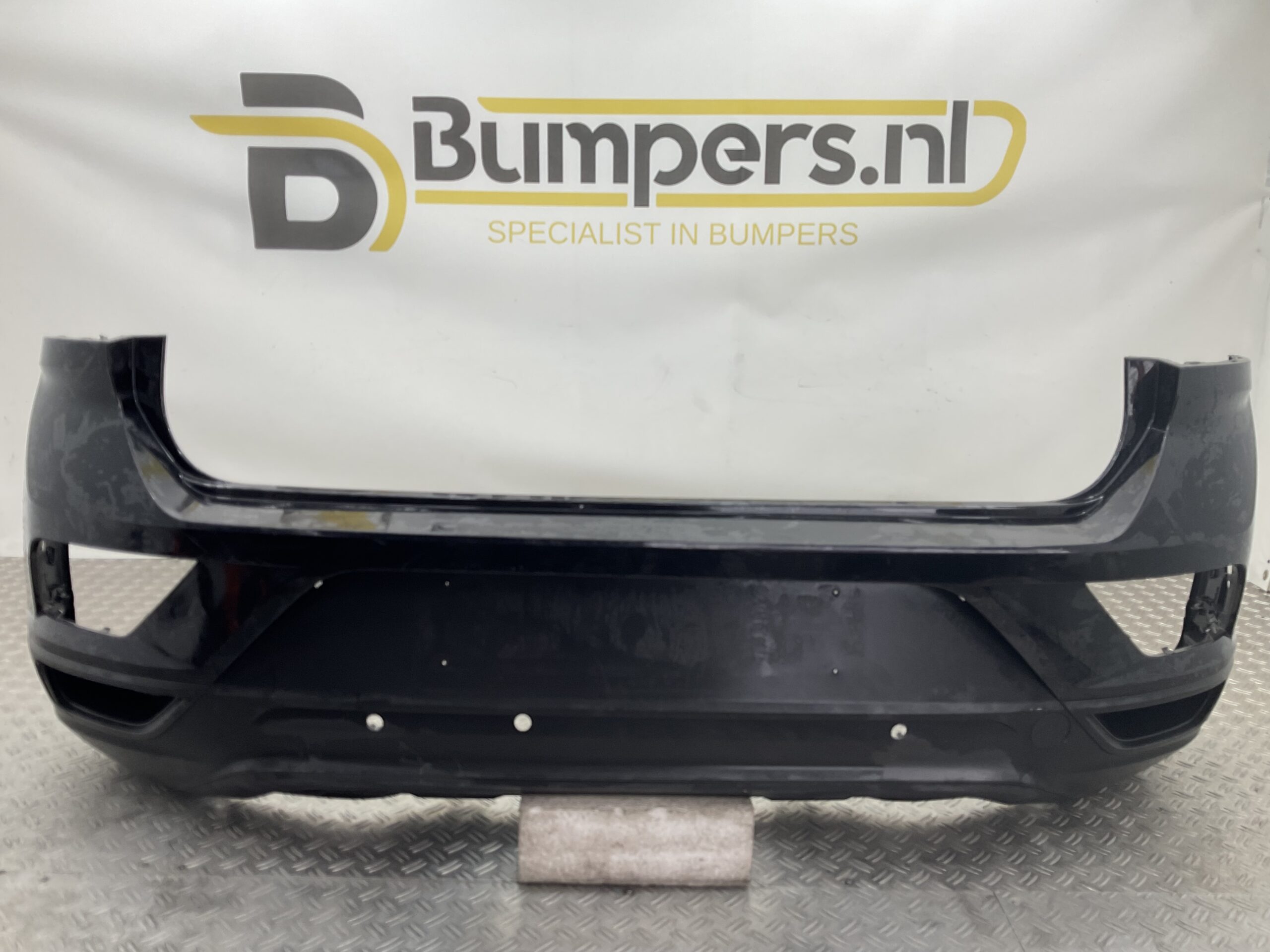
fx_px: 1064
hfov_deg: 61.7
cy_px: 476
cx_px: 635
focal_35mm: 29
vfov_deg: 48.2
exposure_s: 1/100
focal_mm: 3
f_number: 1.8
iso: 20
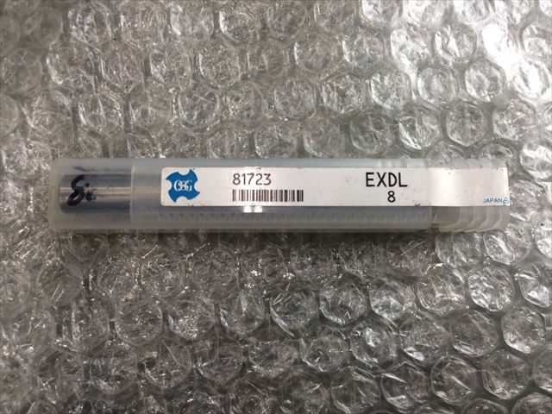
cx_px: 276
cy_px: 207
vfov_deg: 48.2
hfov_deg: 61.7
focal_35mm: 29
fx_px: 462
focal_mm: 4.15
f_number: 2.2
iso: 64
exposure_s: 1/30
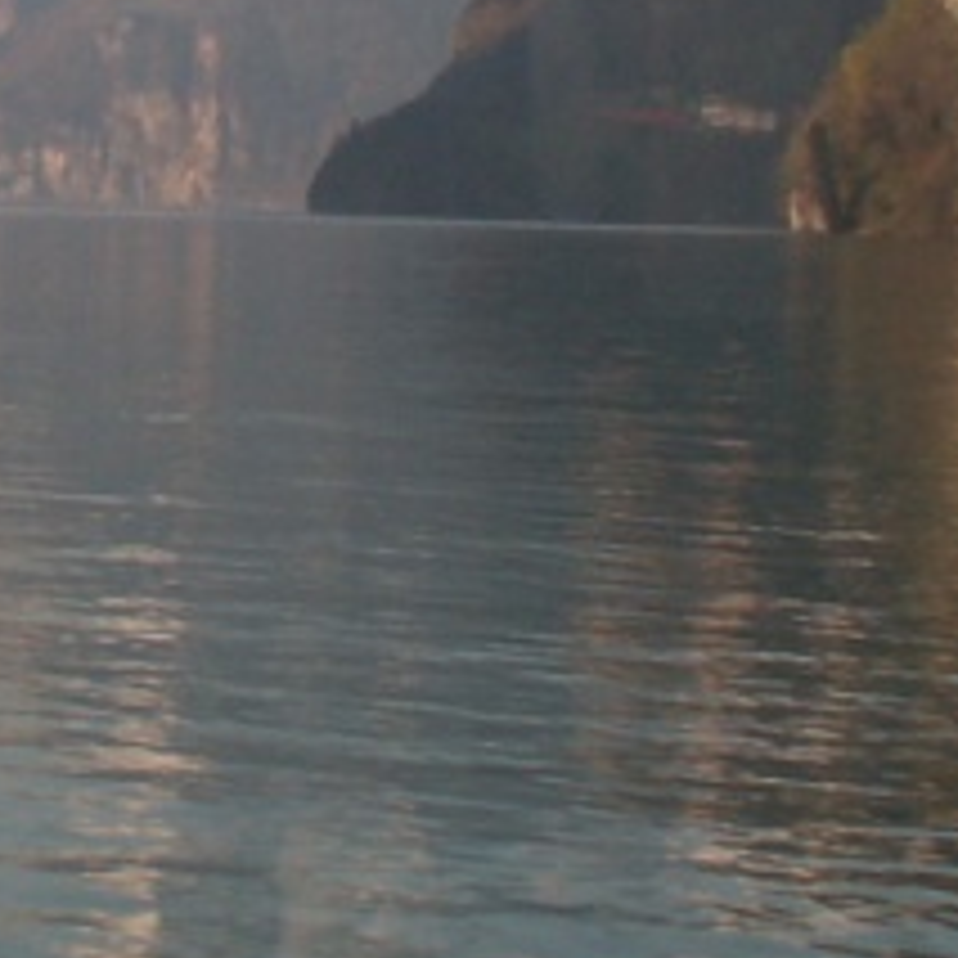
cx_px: -126
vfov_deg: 11.6
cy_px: 9
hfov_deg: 11.5
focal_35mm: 149
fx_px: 4665
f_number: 5.6
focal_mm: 5.86
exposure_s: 1/200
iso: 50
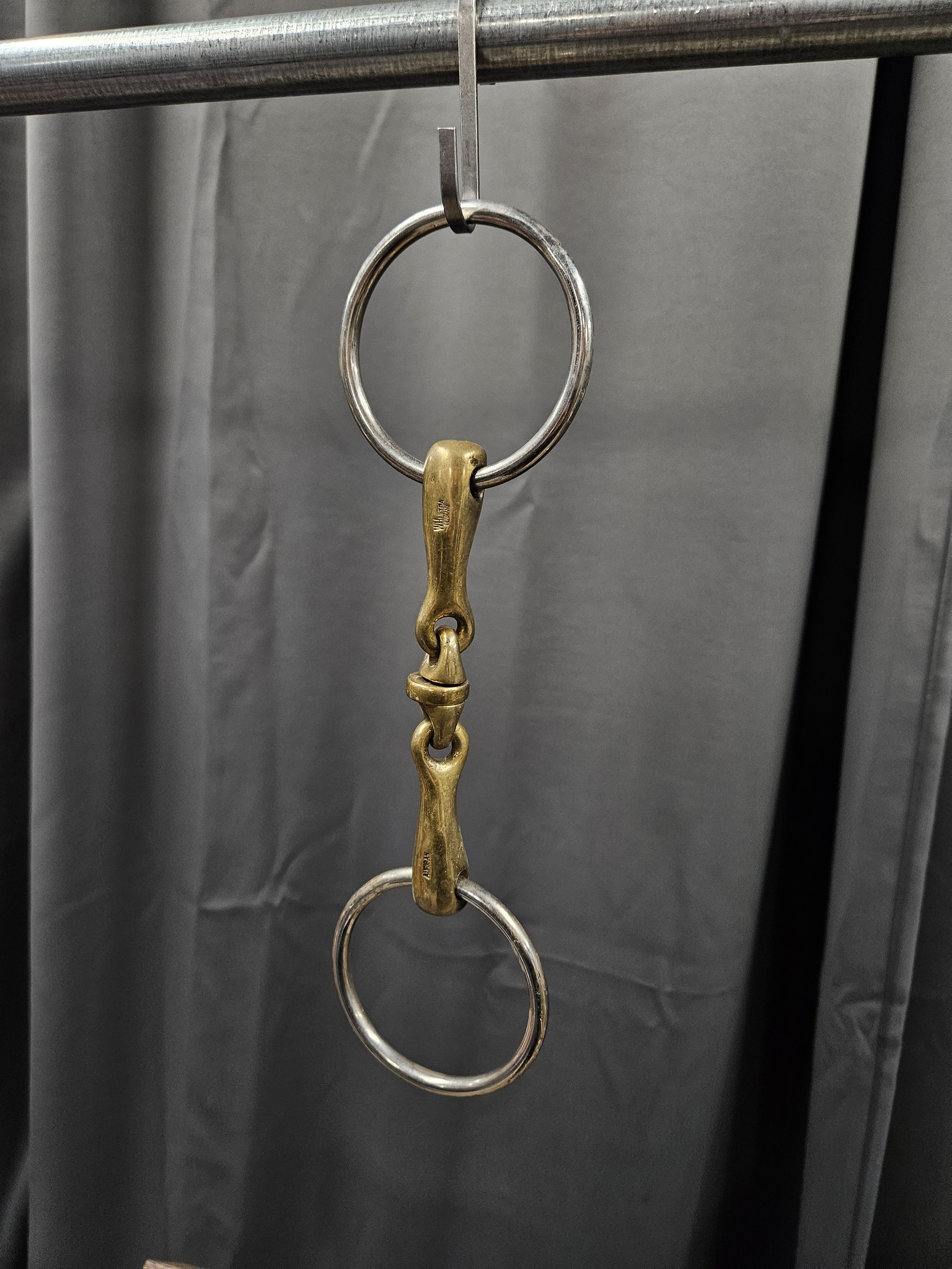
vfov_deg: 73.9
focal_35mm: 23
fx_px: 843
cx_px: 476
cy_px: 634
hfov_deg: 58.9
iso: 250
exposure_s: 1/142
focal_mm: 5.4
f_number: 1.8
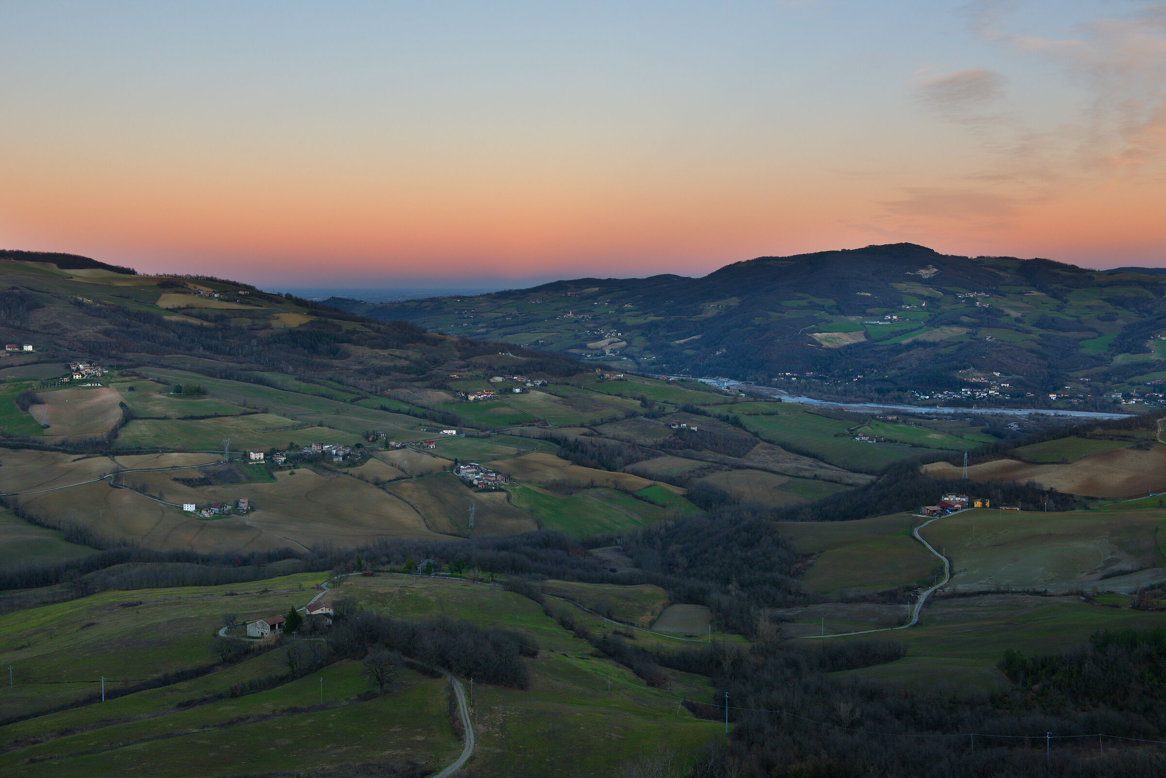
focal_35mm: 40
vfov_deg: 33.4
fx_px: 1296
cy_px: 389
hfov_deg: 48.4
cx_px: 583
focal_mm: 40
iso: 250
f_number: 8
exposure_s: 1/100
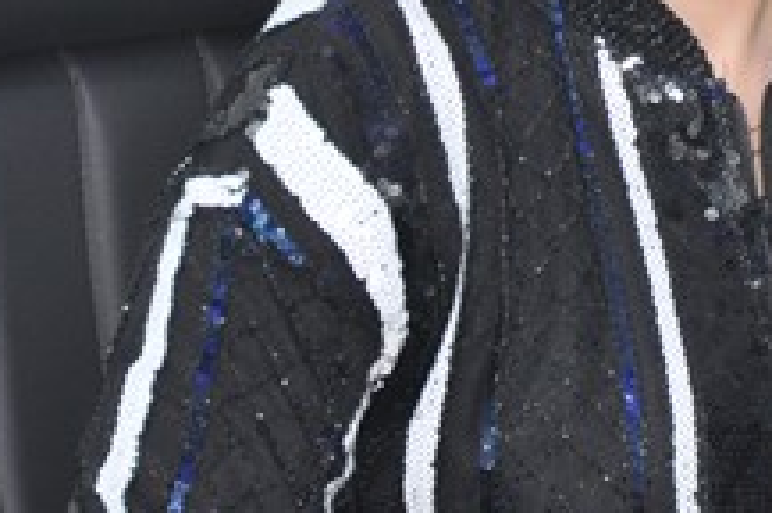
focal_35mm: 360
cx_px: 708
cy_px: -28
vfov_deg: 3.8
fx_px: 7708
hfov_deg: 5.7
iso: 720
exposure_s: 1/60
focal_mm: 80
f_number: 5.3
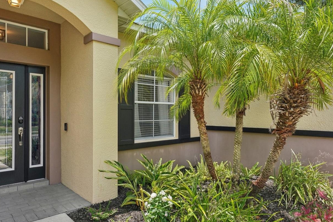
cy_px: 113
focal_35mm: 25
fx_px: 231
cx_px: 145
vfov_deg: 51.3
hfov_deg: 71.2
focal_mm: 19
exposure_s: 1/500
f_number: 8
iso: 640
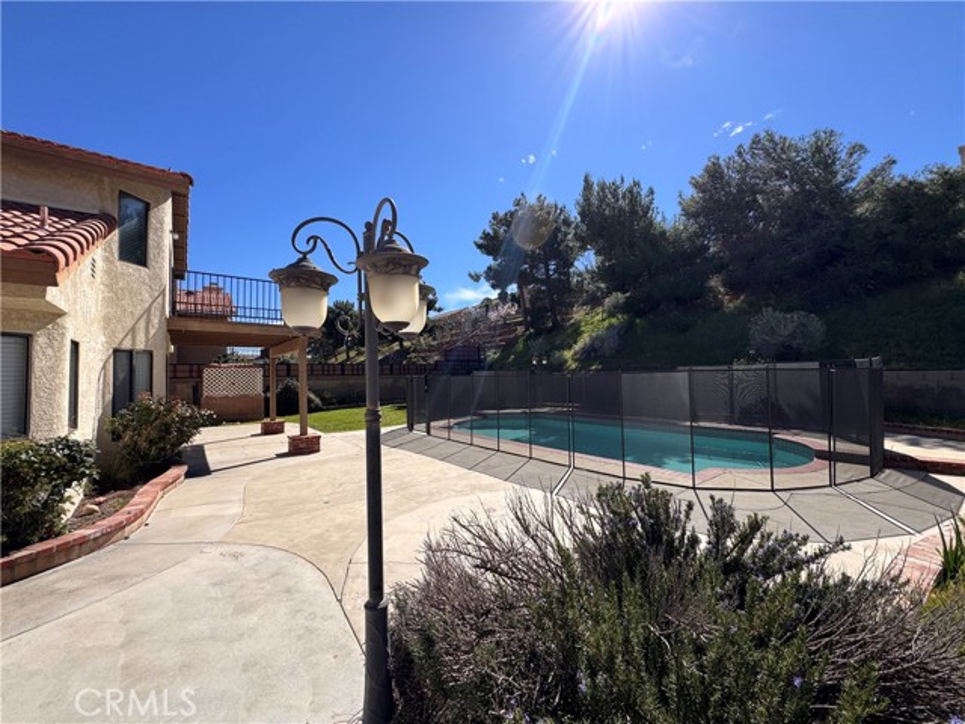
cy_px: 362
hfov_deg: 102.1
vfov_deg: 85.7
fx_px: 390
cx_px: 482
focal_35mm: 14
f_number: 2.2
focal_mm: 2.22
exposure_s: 1/2146
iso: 50
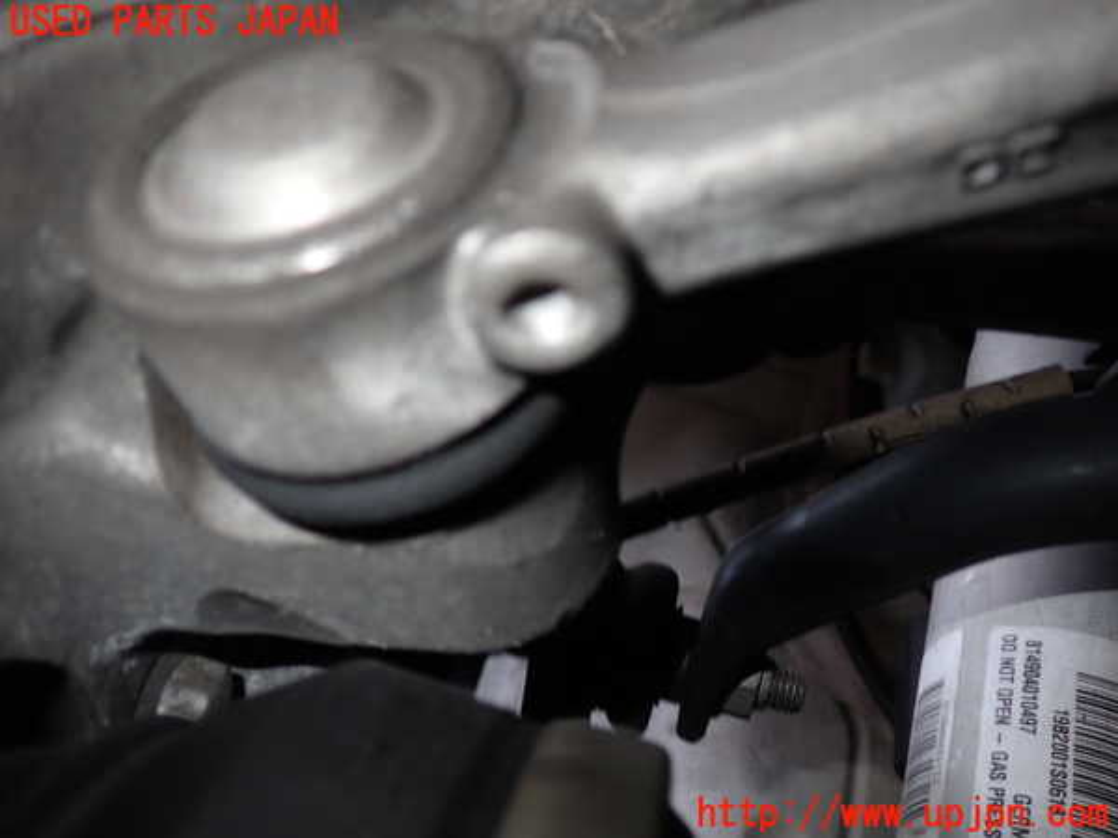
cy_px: 419
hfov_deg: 60.0
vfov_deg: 46.8
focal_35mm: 30
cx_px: 559
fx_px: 969
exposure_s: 1/30
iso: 200
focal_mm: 5.4
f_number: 6.3
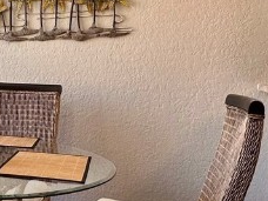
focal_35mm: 63
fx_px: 488
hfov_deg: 28.1
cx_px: -25
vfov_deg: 23.3
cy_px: 85
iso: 100
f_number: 2.2
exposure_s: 1/120
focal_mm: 2.22
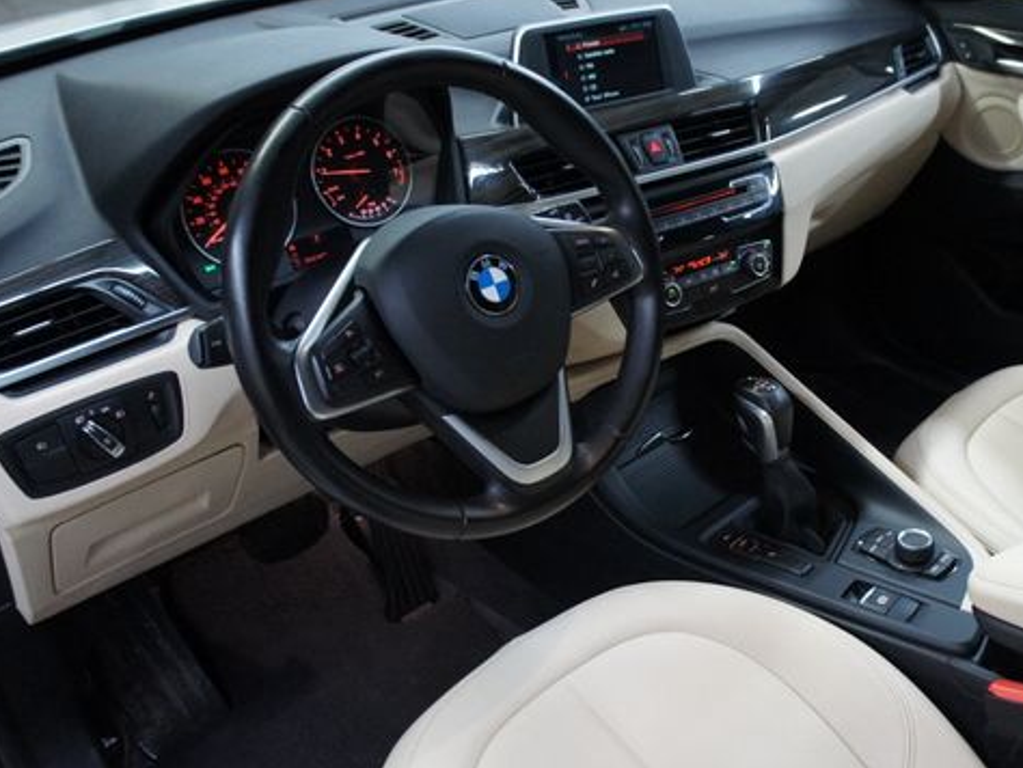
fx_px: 1035
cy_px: 367
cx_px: 678
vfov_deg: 40.7
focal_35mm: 35
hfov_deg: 51.7
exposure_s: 1/60
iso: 1600
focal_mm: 18
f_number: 3.5
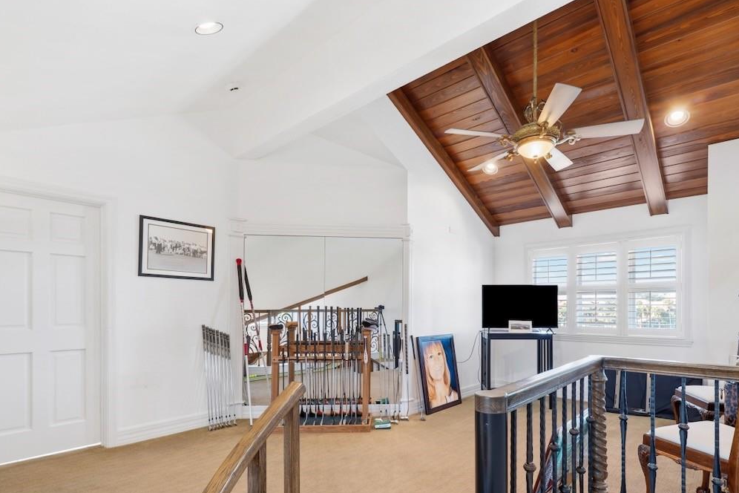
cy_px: 309
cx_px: 409
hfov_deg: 89.7
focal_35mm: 18
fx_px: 369
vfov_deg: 66.4
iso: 400
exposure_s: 1/3
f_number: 8
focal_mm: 14
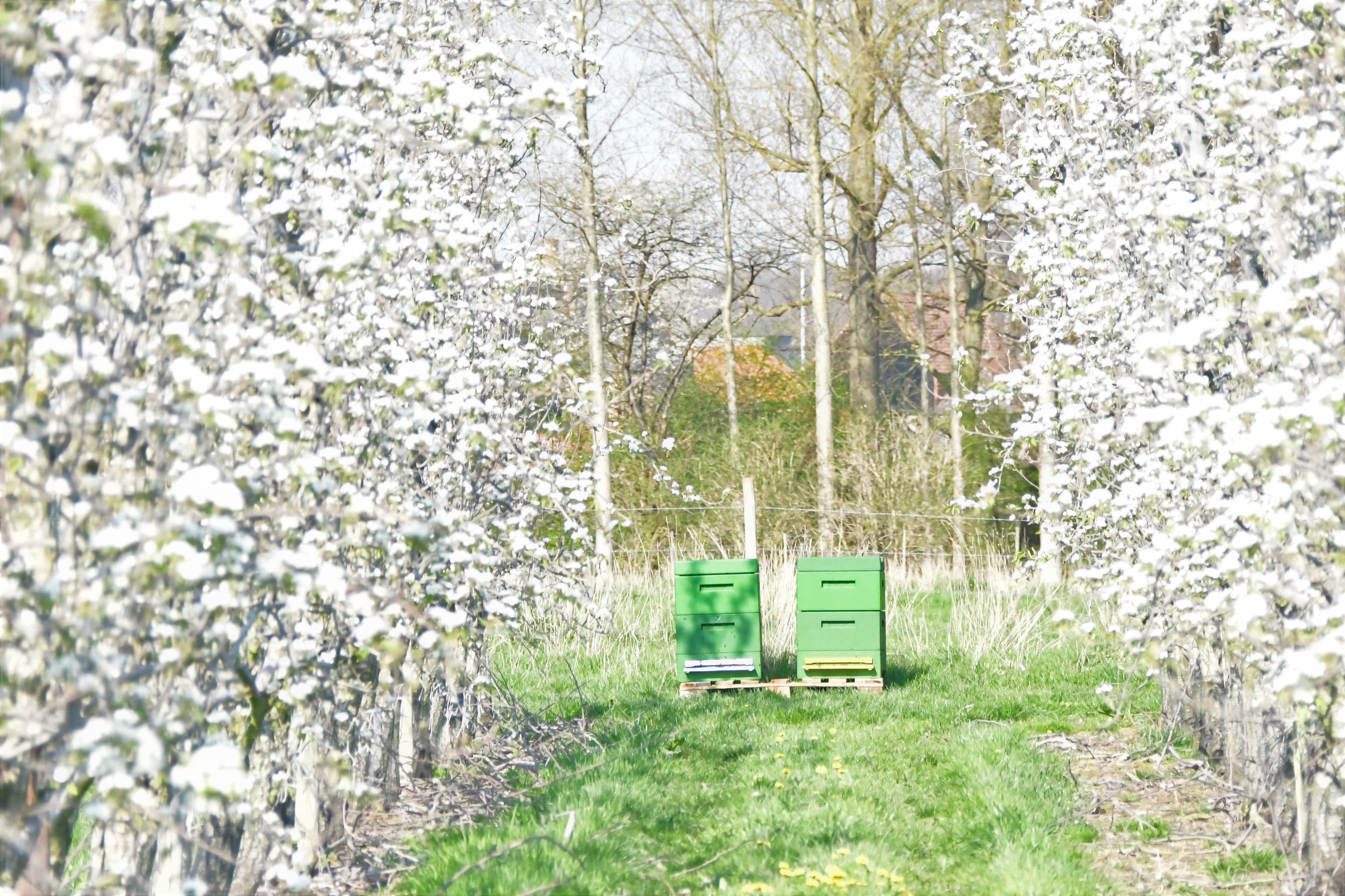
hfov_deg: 7.1
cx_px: 672
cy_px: 448
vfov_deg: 4.7
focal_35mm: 290
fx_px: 10834
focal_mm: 145
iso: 6400
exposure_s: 1/8000
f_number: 5.6
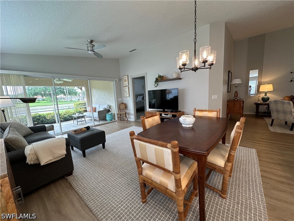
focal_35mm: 14
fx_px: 119
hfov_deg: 102.1
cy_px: 110
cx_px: 147
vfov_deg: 85.7
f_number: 2.2
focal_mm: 2.22
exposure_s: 1/120
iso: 125
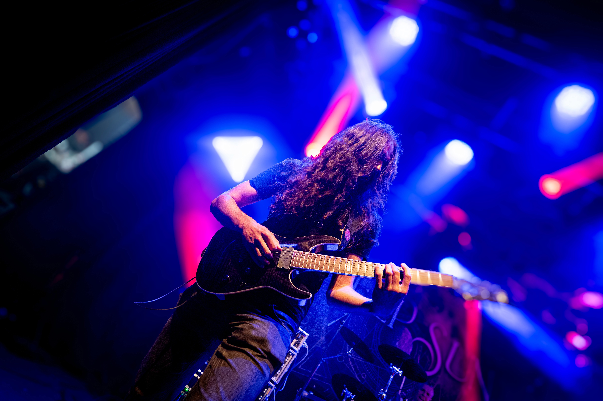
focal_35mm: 20
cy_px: 200
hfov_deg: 84.0
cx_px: 302
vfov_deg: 61.9
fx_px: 335
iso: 3200
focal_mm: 20
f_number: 2.8
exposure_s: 1/60
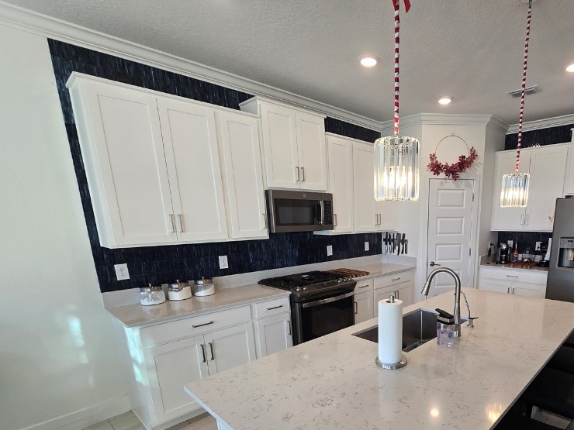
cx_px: 379
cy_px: 290
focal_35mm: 18
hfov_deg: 85.0
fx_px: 298
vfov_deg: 69.4
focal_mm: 2.2
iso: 64
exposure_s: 1/60
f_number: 2.2
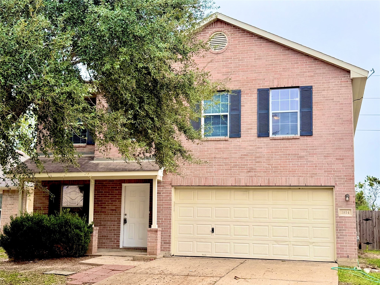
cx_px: 190
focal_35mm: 48
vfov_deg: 30.3
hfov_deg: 39.7
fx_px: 527
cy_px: 142
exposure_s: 1/427
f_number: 1.78
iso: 100
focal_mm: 6.76
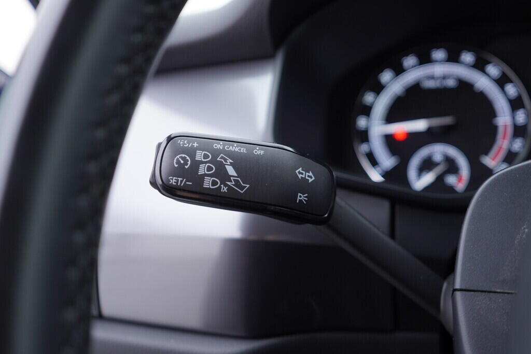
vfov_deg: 36.9
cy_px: 177
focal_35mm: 36
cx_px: 266
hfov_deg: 53.1
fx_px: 531
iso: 125
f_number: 2.8
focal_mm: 24
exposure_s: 1/40
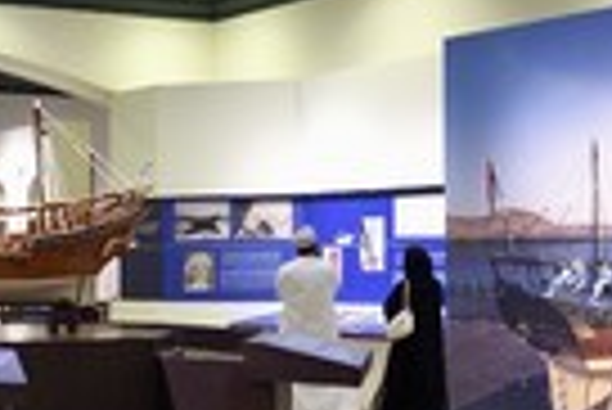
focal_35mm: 74
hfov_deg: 24.5
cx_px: -144
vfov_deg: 18.5
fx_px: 1259
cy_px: 207
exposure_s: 1/30
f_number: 7.1
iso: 2000
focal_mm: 24
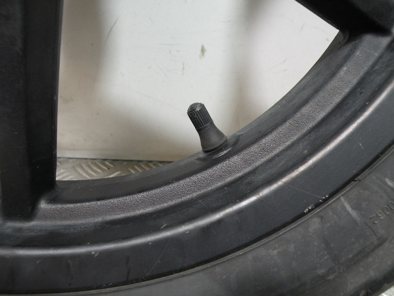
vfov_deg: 51.4
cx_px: 197
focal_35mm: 27
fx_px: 307
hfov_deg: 65.3
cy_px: 148
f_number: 2.8
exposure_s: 1/59.8
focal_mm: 4.7
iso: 108
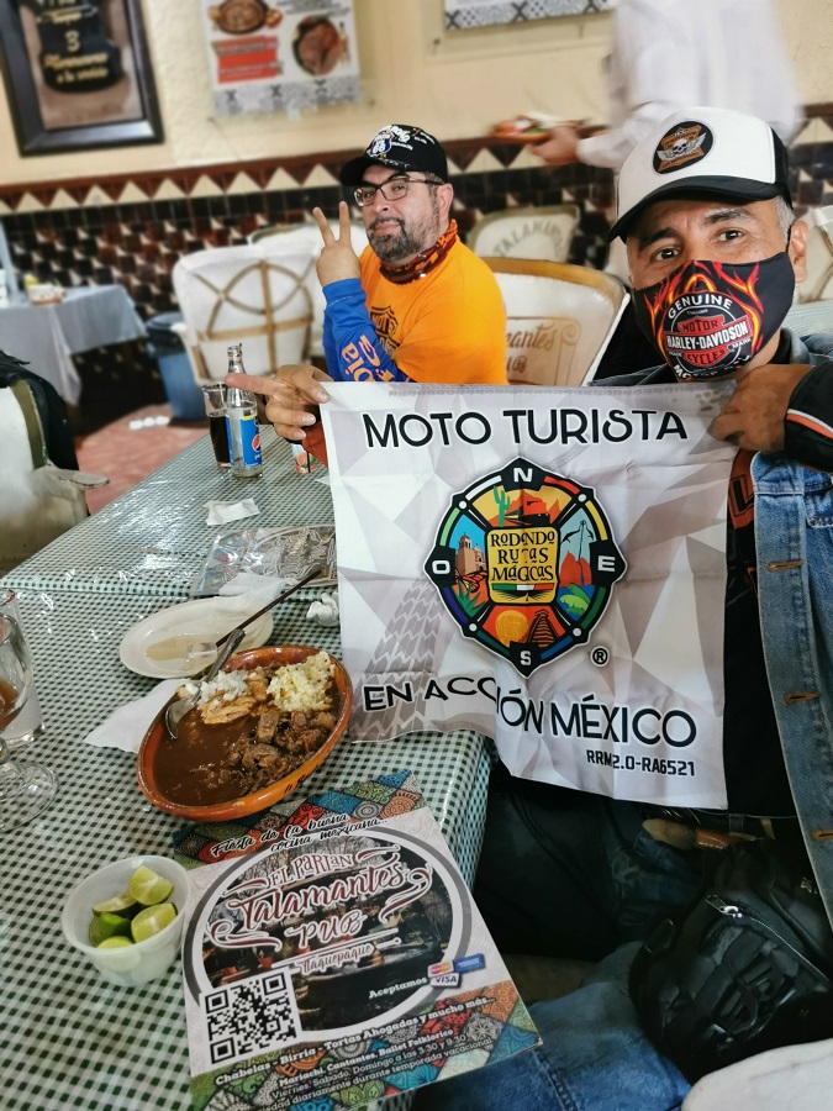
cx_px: 416
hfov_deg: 51.4
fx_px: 866
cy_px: 556
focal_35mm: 27
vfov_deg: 65.3
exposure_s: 1/33.3
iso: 400
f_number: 1.6
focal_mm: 5.56
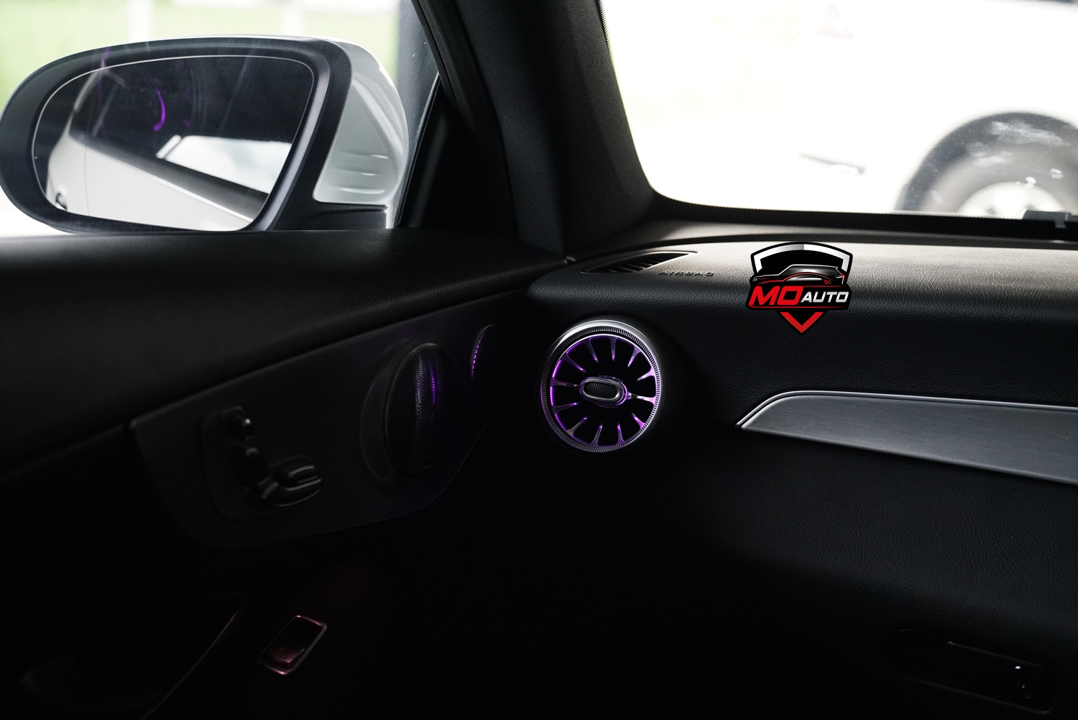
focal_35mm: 63
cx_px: 539
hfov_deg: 31.9
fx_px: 1887
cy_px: 360
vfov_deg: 21.6
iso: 4000
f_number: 4
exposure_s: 1/160
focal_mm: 63
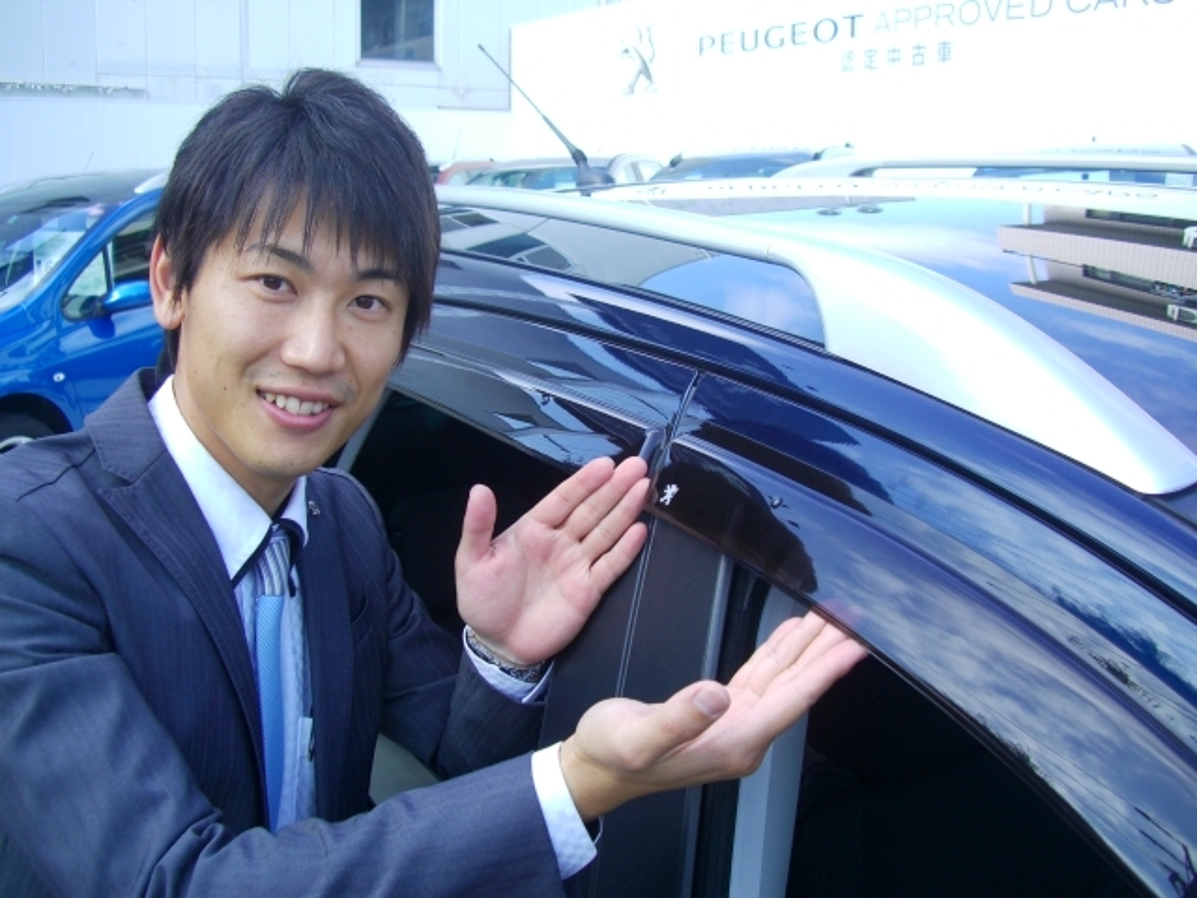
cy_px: 449
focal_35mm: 38
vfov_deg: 37.7
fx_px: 1314
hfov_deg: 49.0
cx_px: 598
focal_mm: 7.9
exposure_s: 1/200
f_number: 2.8
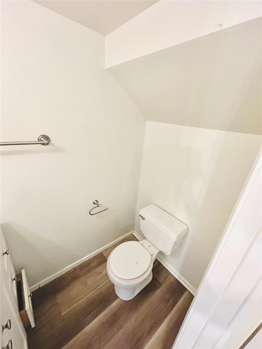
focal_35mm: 14
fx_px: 141
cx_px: 131
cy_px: 174
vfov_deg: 102.1
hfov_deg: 85.7
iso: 640
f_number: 2.2
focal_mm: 2.22
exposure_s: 1/60
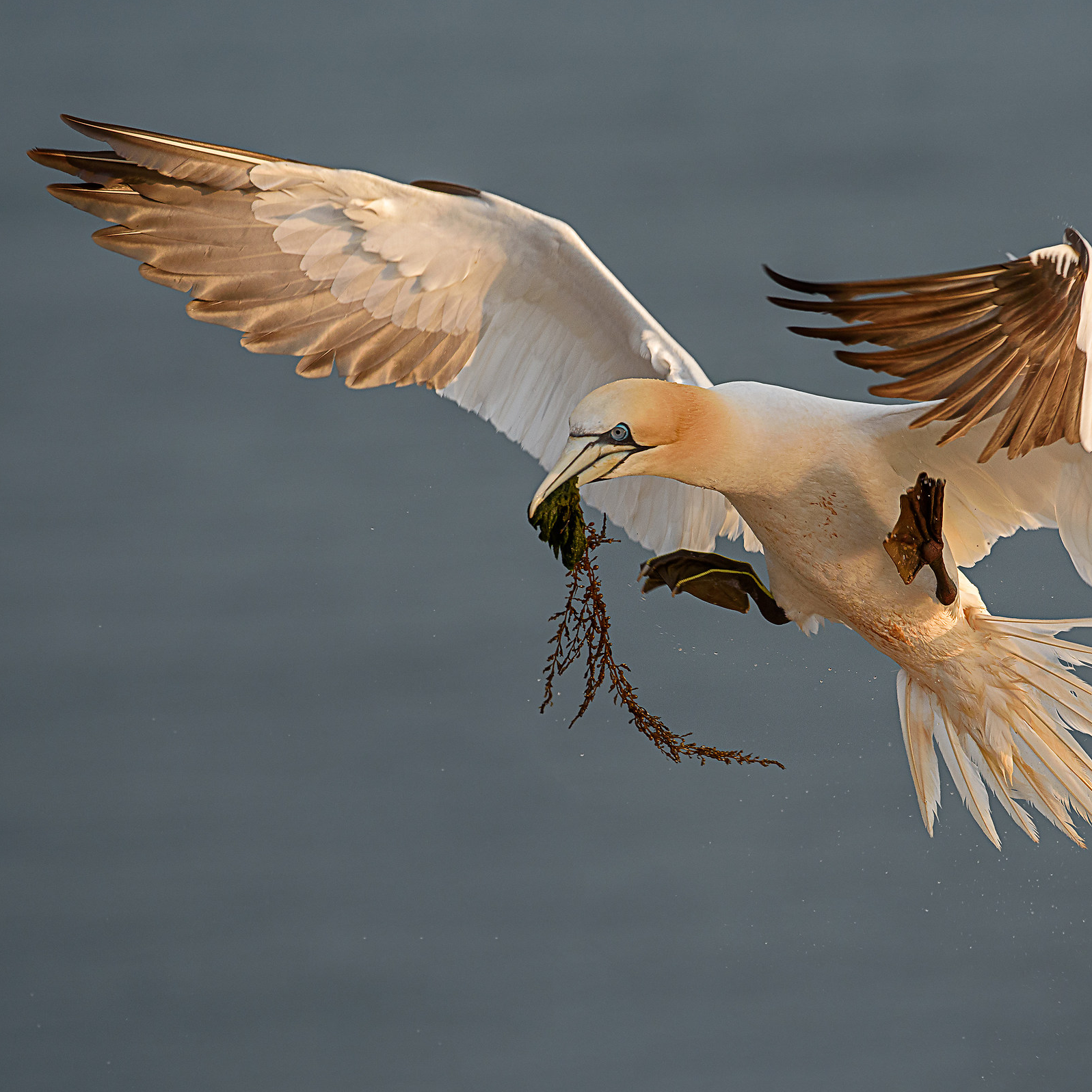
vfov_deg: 4.4
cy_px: 546
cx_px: 743
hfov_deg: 4.4
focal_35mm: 396
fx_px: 14133
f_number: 6.3
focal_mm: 310
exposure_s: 1/2000
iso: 800
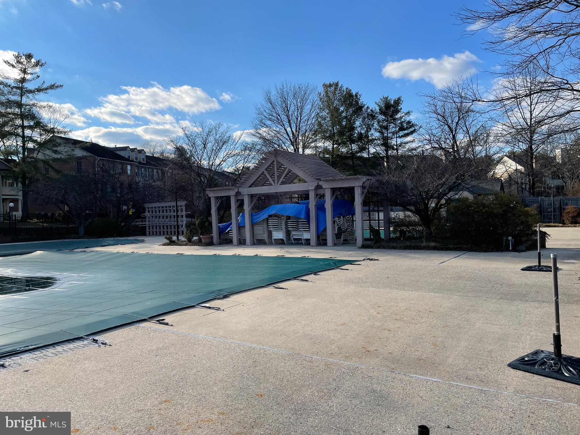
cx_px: 290
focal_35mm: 26
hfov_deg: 67.3
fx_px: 436
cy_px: 218
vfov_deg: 53.1
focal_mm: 4.2
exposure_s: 1/2817
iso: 32
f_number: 1.6
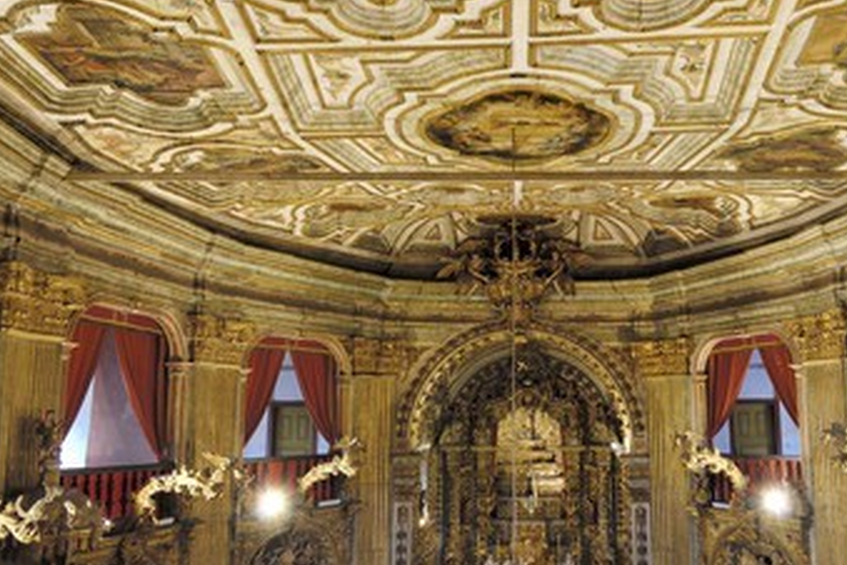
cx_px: 520
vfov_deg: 41.4
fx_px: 744
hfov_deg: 58.7
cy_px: 225
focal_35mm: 32
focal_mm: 17
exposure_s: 1/1.25
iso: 100
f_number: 8
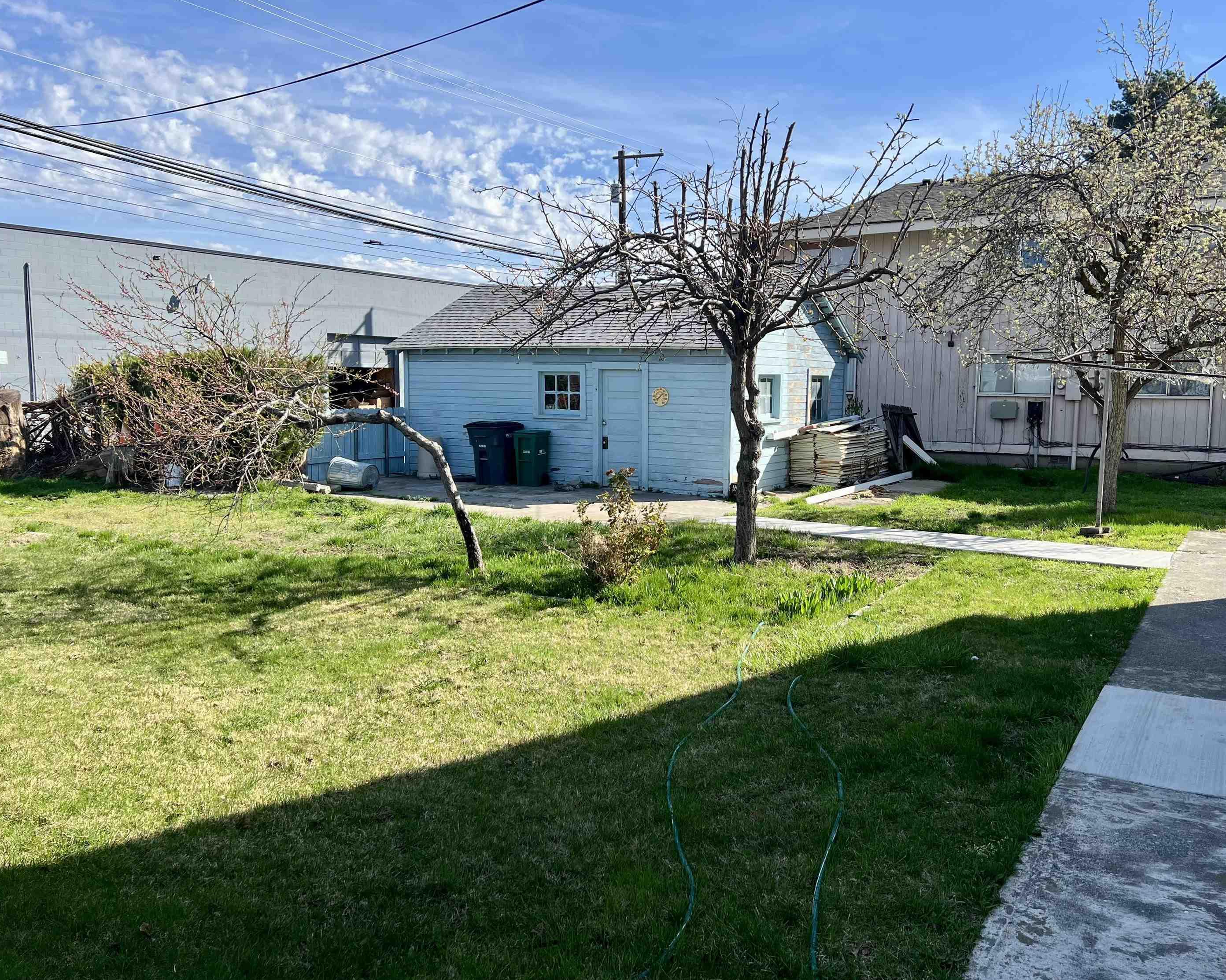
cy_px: 484
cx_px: 666
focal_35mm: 28
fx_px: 1016
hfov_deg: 62.1
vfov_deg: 51.5
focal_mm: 5.7
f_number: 1.5
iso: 50
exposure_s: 1/2915
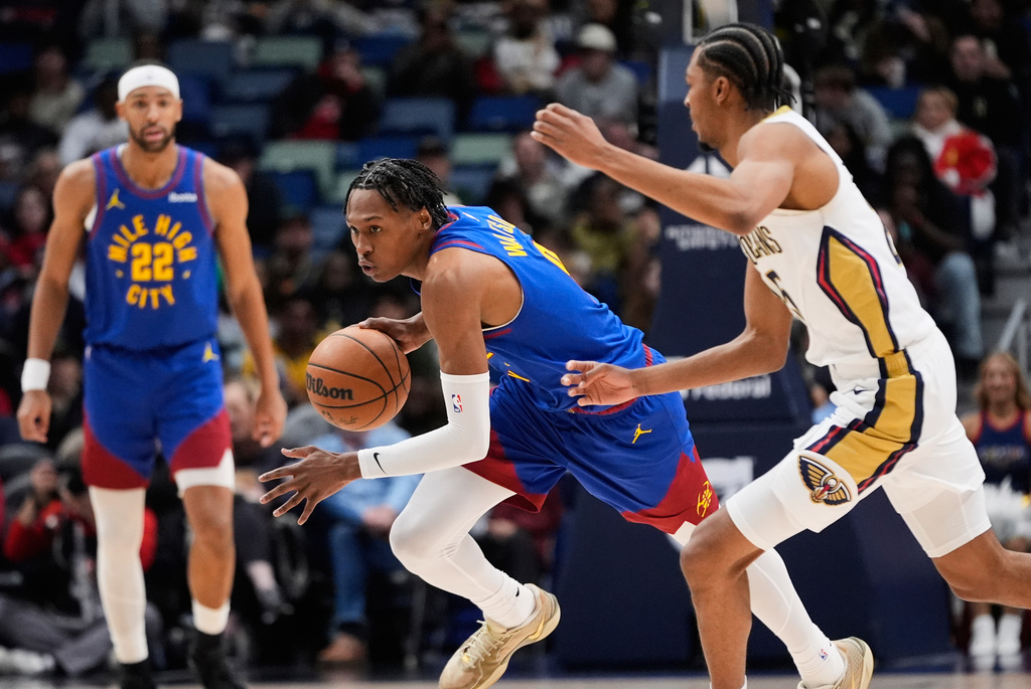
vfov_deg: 4.6
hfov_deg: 6.9
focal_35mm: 297
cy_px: 344
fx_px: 8514
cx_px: 516
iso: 4000
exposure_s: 1/2500
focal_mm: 198
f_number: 2.8
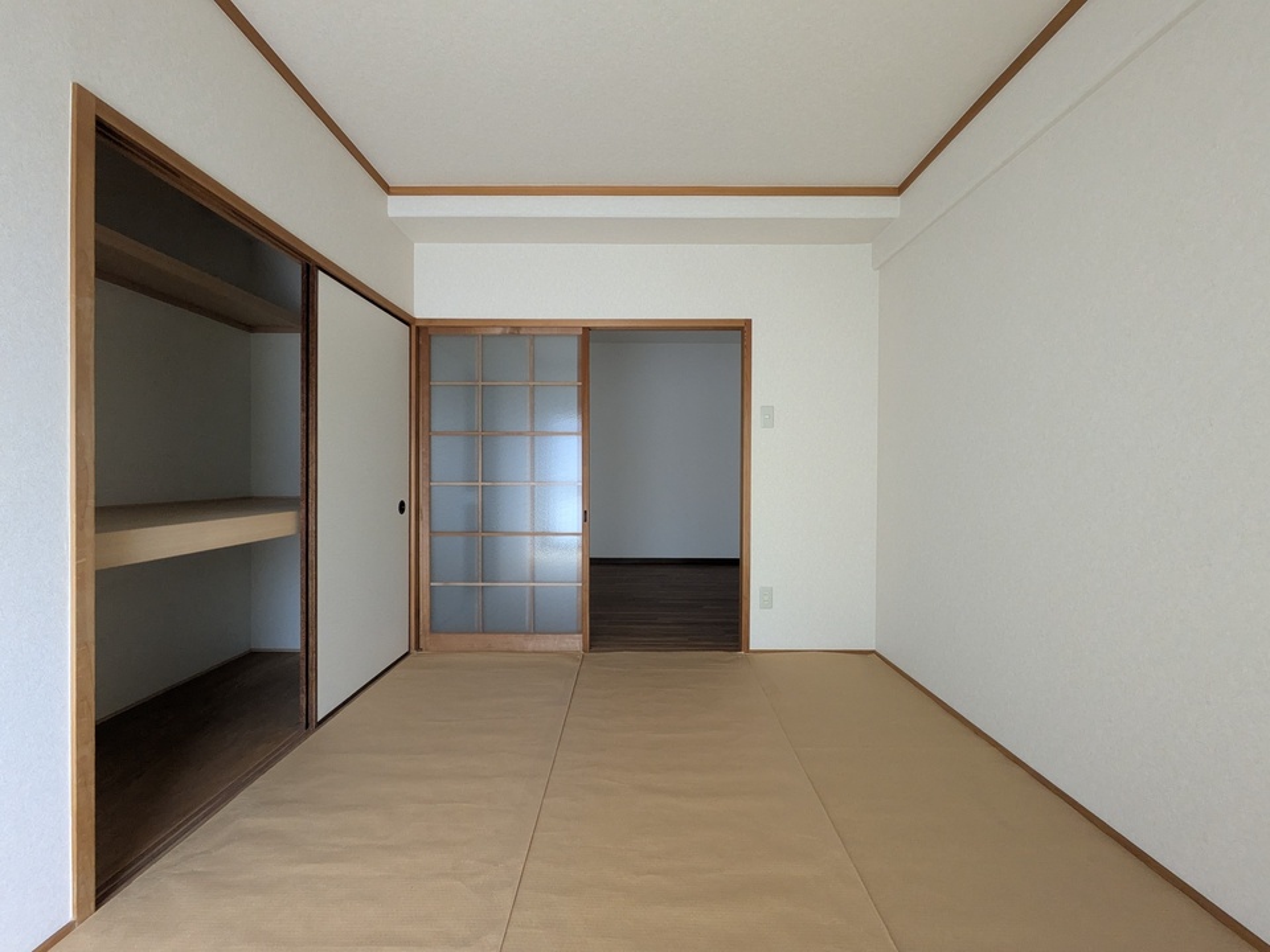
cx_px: 635
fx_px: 514
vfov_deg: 85.7
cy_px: 476
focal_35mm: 14
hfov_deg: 102.1
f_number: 2.2
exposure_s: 1/60
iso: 249
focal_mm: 1.83
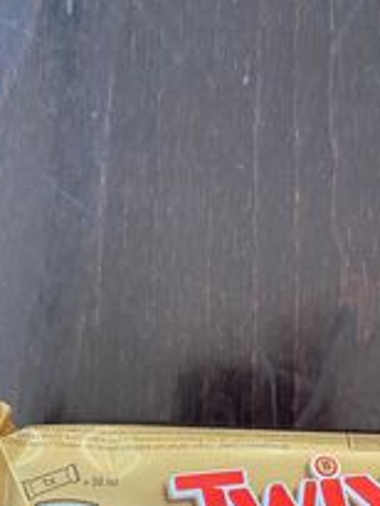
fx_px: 790
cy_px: 397
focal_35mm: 54
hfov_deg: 26.4
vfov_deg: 34.5
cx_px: 318
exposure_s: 1/60
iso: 200
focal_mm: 4.25
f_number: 1.8
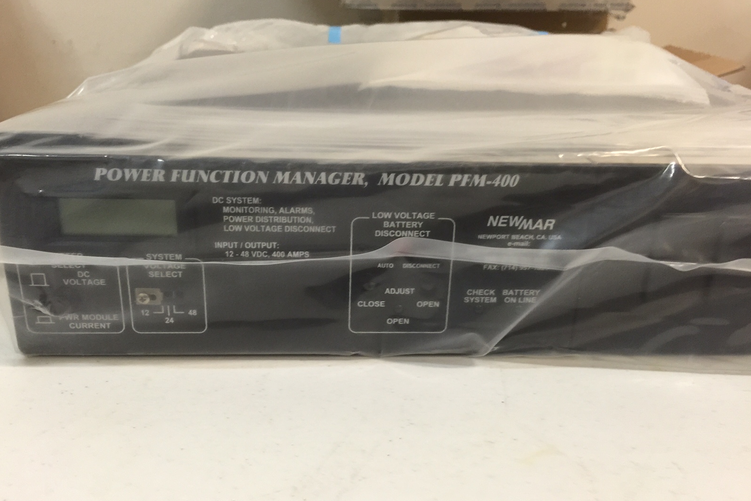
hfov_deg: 60.3
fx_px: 647
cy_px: 254
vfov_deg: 42.3
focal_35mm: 31
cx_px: 369
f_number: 2.2
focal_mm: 4.15
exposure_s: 1/10
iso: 125
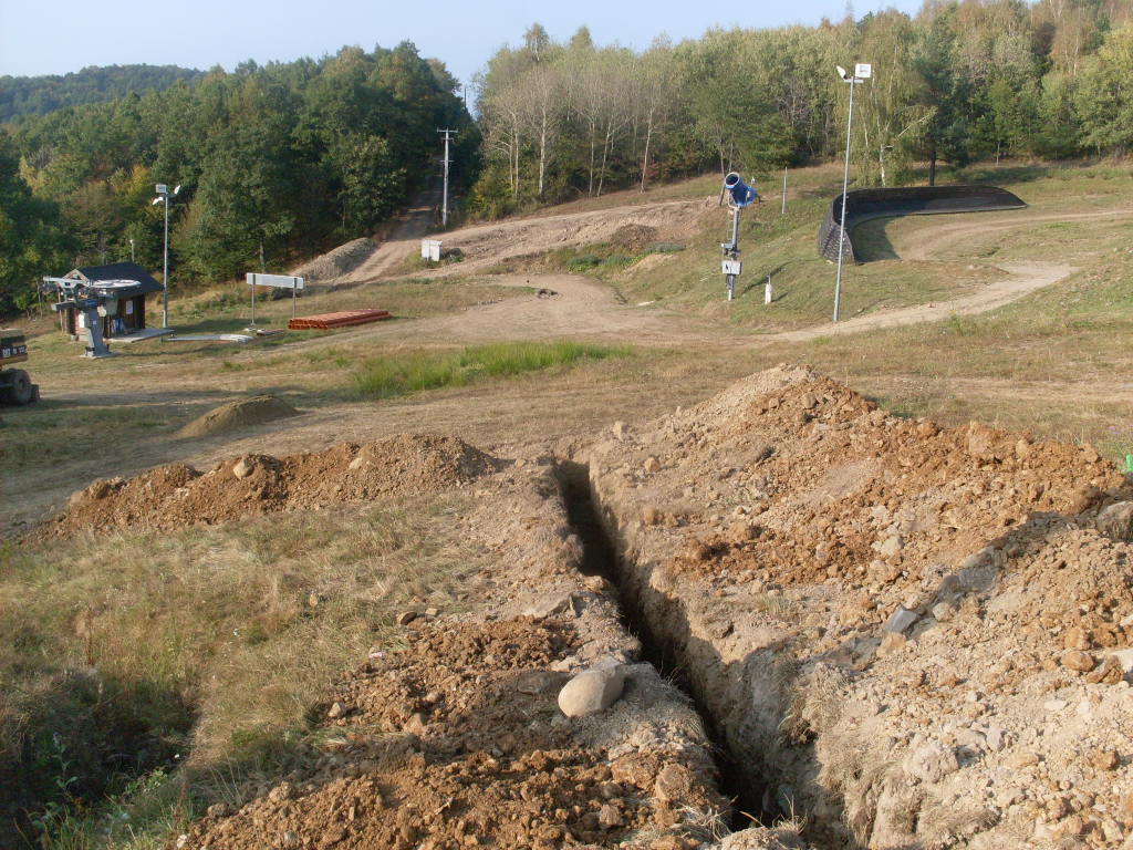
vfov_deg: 37.7
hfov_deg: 49.0
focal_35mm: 38
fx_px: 1244
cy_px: 425
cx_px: 566
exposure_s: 1/125
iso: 80
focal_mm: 6.3
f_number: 8.4
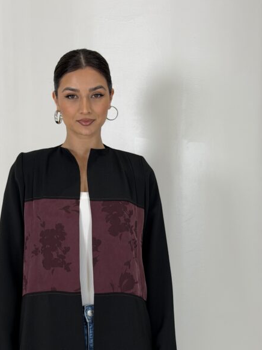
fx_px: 667
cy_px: 239
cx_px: 82
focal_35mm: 66
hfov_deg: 22.1
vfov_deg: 29.2
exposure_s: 1/415
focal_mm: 6.76
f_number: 1.78
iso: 64
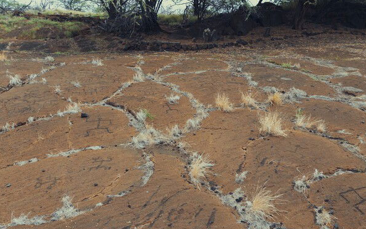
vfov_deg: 44.5
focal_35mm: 28
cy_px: 122
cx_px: 184
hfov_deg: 66.5
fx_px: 279
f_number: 1.6
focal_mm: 5.96
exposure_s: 1/680
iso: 50
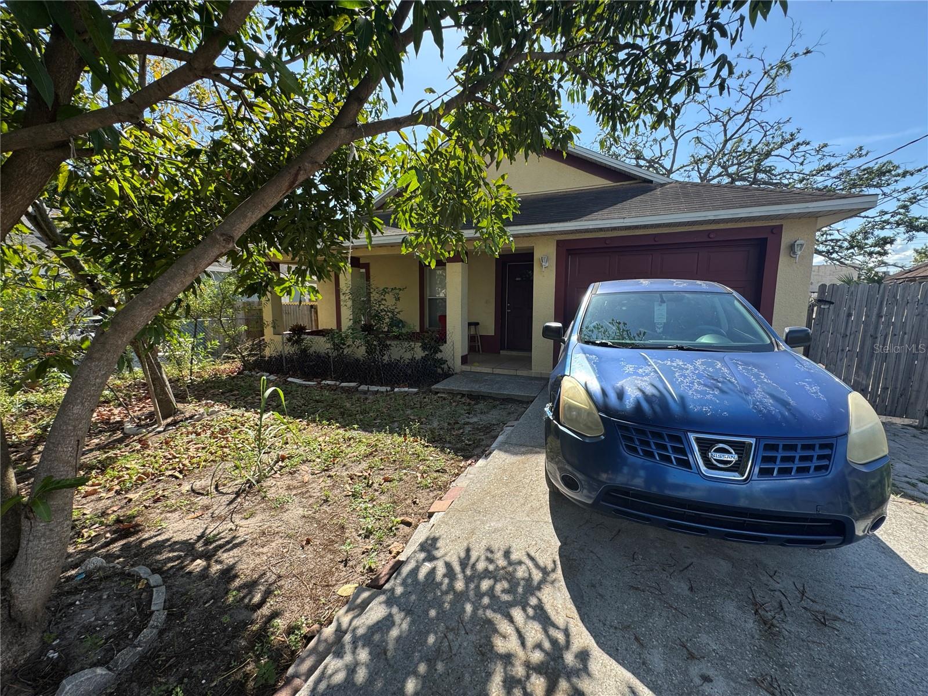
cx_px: 464
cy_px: 348
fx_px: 375
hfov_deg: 102.1
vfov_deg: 85.7
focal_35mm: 14
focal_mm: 2.22
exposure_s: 1/610
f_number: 2.2
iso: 40
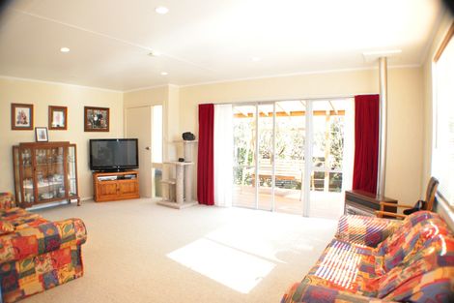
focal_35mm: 27
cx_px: 227
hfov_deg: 67.4
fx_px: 340
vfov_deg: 47.9
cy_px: 152
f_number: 3.5
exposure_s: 1/125
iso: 1000
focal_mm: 18
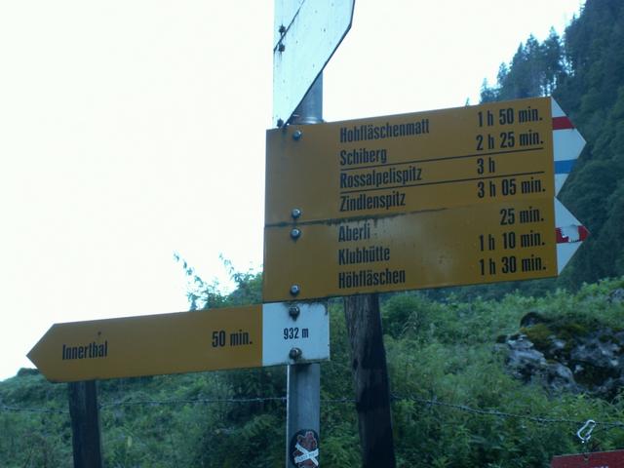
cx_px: 312
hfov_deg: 23.6
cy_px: 234
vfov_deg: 17.8
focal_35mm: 83
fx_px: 1496
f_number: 3.5
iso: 50
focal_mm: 13.94
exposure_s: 1/50
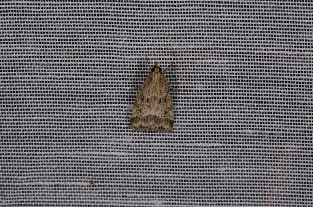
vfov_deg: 10.7
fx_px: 1106
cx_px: 156
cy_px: 104
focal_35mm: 128
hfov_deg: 16.1
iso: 100
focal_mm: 85
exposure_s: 1/60
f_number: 25
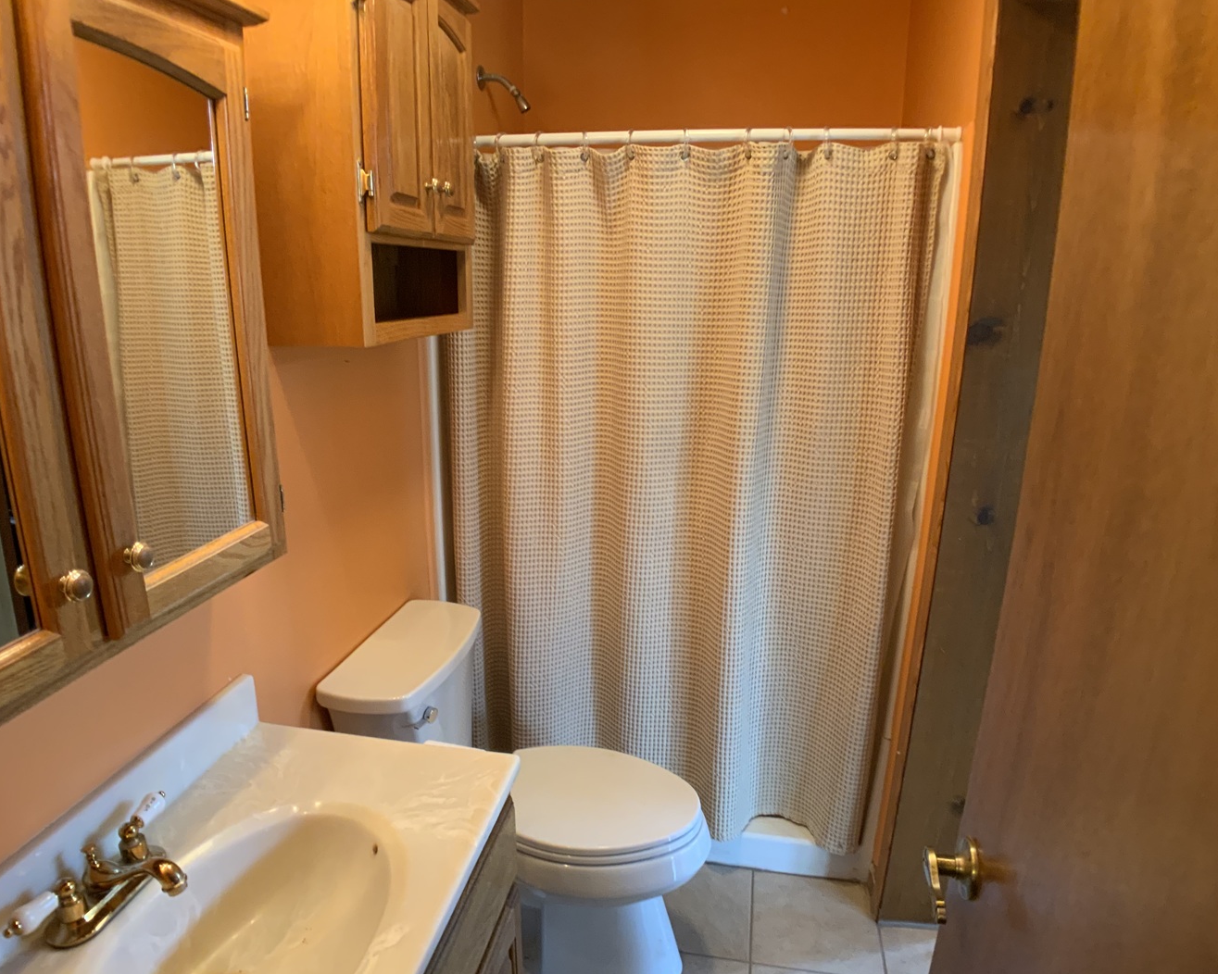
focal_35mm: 31
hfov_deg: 57.2
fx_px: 1117
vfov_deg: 47.1
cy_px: 491
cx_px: 602
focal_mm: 3
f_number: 1.8
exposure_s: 1/60
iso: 160
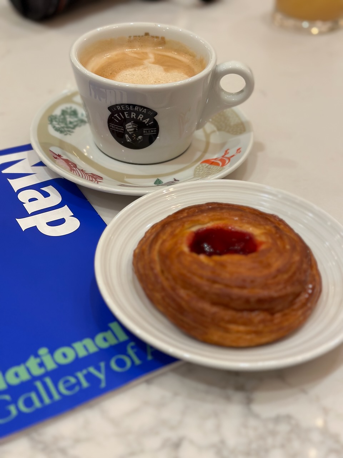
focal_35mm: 48
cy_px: 229
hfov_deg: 30.3
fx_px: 634
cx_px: 172
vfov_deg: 39.7
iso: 200
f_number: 1.78
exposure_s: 1/60
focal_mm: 6.86
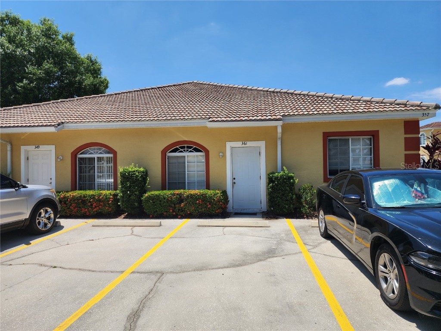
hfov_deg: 73.9
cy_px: 166
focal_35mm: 23
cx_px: 220
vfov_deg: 58.9
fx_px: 293
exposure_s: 1/1279
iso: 12
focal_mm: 6.4
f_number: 1.8
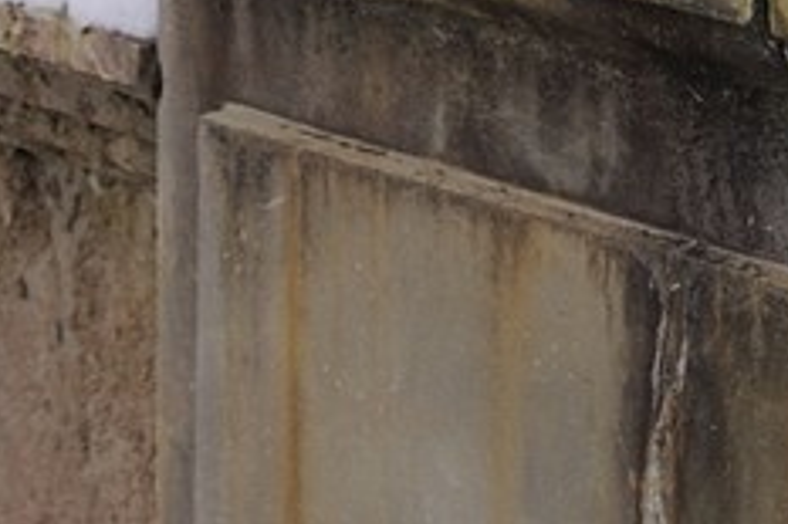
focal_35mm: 261
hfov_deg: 6.9
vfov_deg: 4.9
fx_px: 5709
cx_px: 2516
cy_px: -1264
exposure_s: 1/100
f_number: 6.3
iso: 400
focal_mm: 38
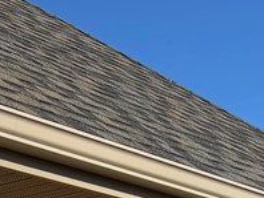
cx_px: -124
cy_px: 465
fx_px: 947
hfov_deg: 14.8
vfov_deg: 10.4
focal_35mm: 124
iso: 80
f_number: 1.78
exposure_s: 1/4310
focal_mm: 6.76
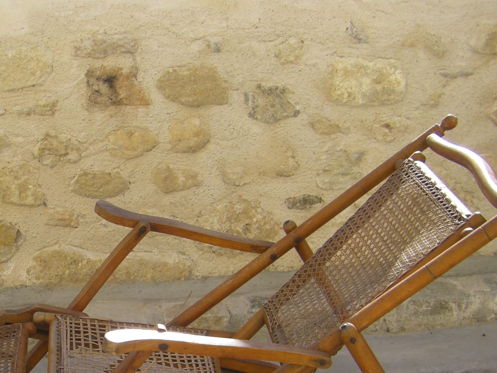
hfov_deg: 27.8
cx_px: 124
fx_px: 991
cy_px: 296
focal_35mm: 69
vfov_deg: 21.1
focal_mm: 6.3
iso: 64
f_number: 3.5
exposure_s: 1/320
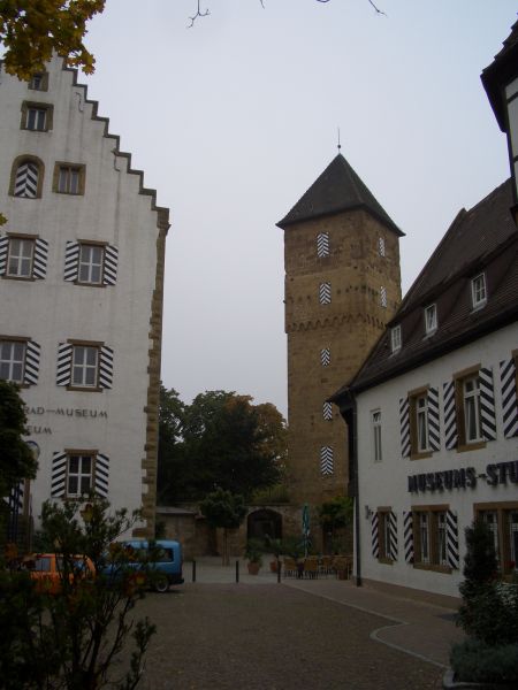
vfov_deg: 52.6
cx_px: 259
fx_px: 698
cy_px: 345
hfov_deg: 40.7
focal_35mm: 35
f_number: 4.3
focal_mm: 5.8
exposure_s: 1/200
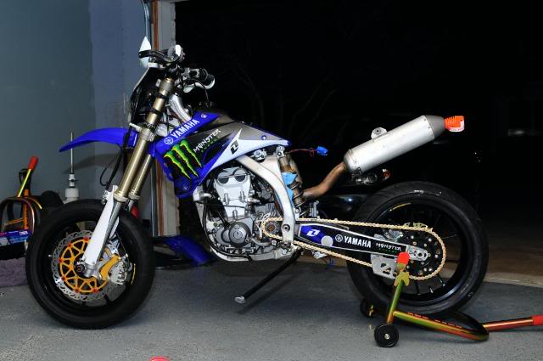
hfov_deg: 46.5
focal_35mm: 42
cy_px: 180
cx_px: 272
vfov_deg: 31.8
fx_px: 633
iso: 500
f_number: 5.6
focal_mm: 28
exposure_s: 1/125
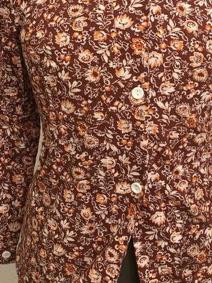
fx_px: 400
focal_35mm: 49
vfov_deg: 38.3
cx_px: 132
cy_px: 84
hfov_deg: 29.6
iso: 40
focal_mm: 3.99
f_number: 1.8
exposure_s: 1/17
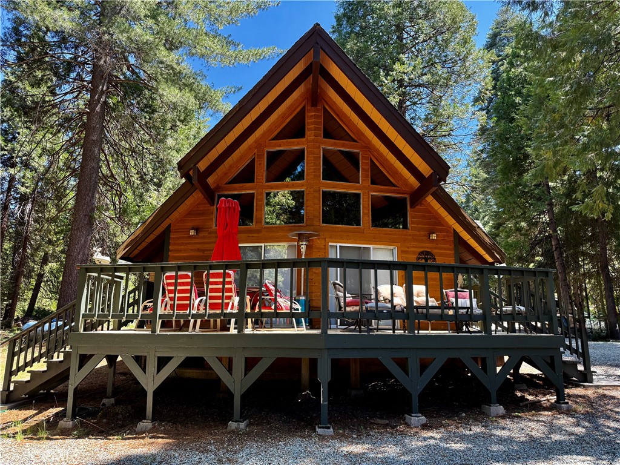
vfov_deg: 56.8
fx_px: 430
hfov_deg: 71.6
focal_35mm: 24
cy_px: 232
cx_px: 310
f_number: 1.78
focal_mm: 6.76
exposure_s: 1/376
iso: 100
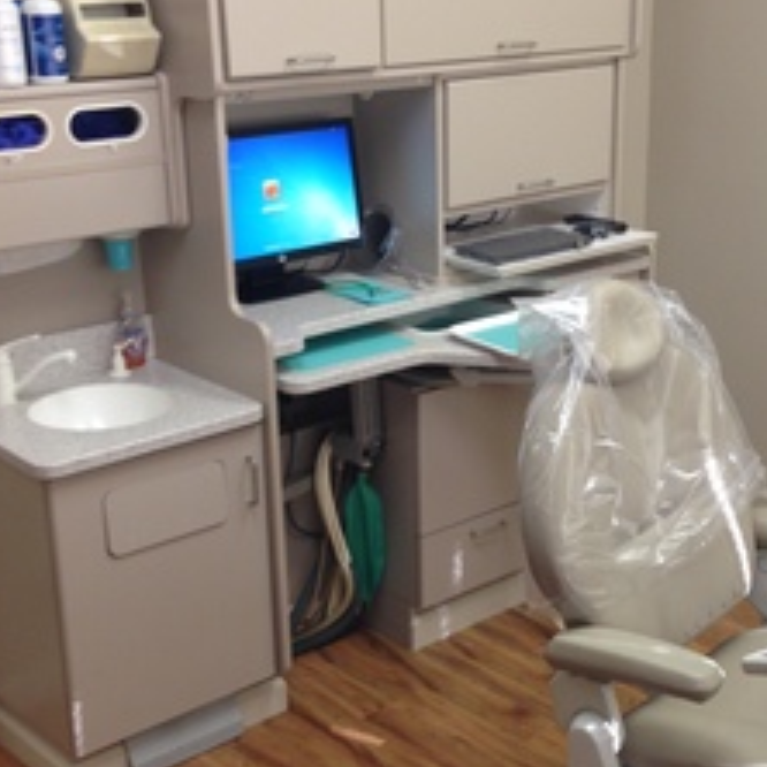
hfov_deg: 28.8
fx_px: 1479
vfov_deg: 29.1
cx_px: 534
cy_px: 411
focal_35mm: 59
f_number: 2.4
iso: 64
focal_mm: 4.12
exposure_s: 1/20
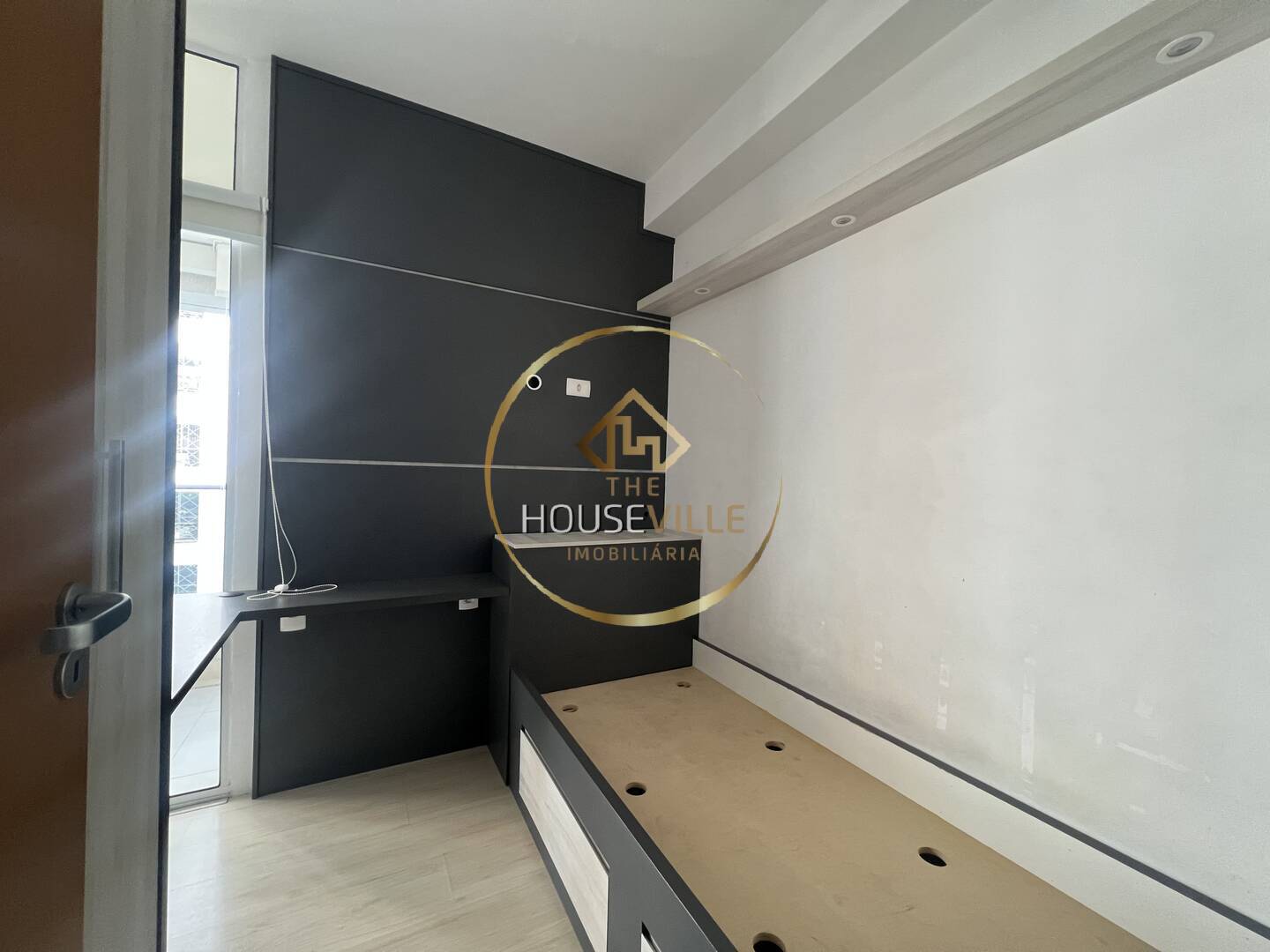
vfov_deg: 89.9
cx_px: 635
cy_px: 476
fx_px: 477
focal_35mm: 13
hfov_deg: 106.2
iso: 250
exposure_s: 1/70
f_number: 1.8
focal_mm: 1.57
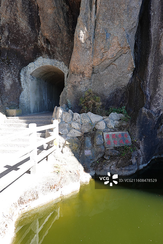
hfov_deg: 53.1
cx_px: 82
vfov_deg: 73.8
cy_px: 122
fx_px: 163
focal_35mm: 24
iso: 125
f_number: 3.5
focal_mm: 9.02
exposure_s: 1/200
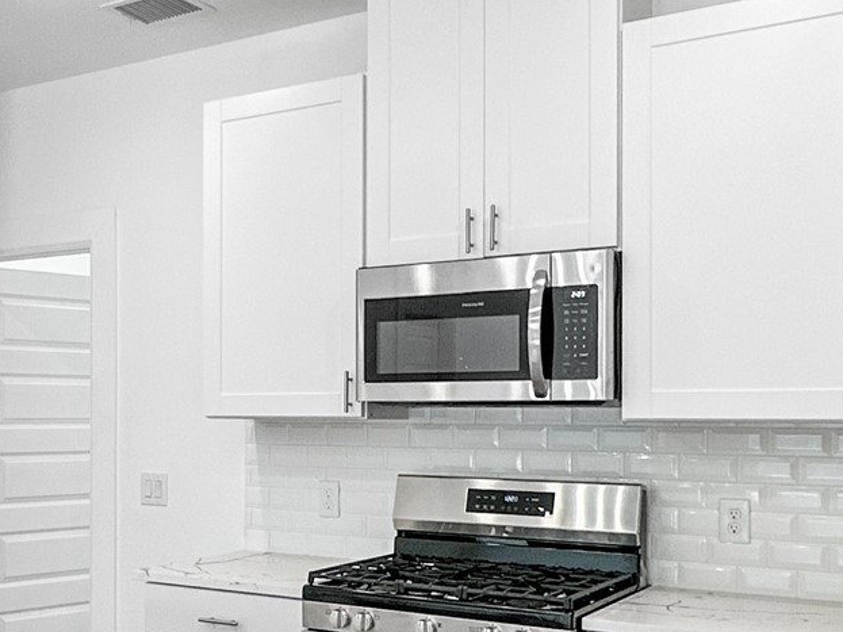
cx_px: 202
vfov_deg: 30.5
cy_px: 532
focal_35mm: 46
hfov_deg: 40.0
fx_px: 1120
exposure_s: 1/120
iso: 100
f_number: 2.2
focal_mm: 2.22
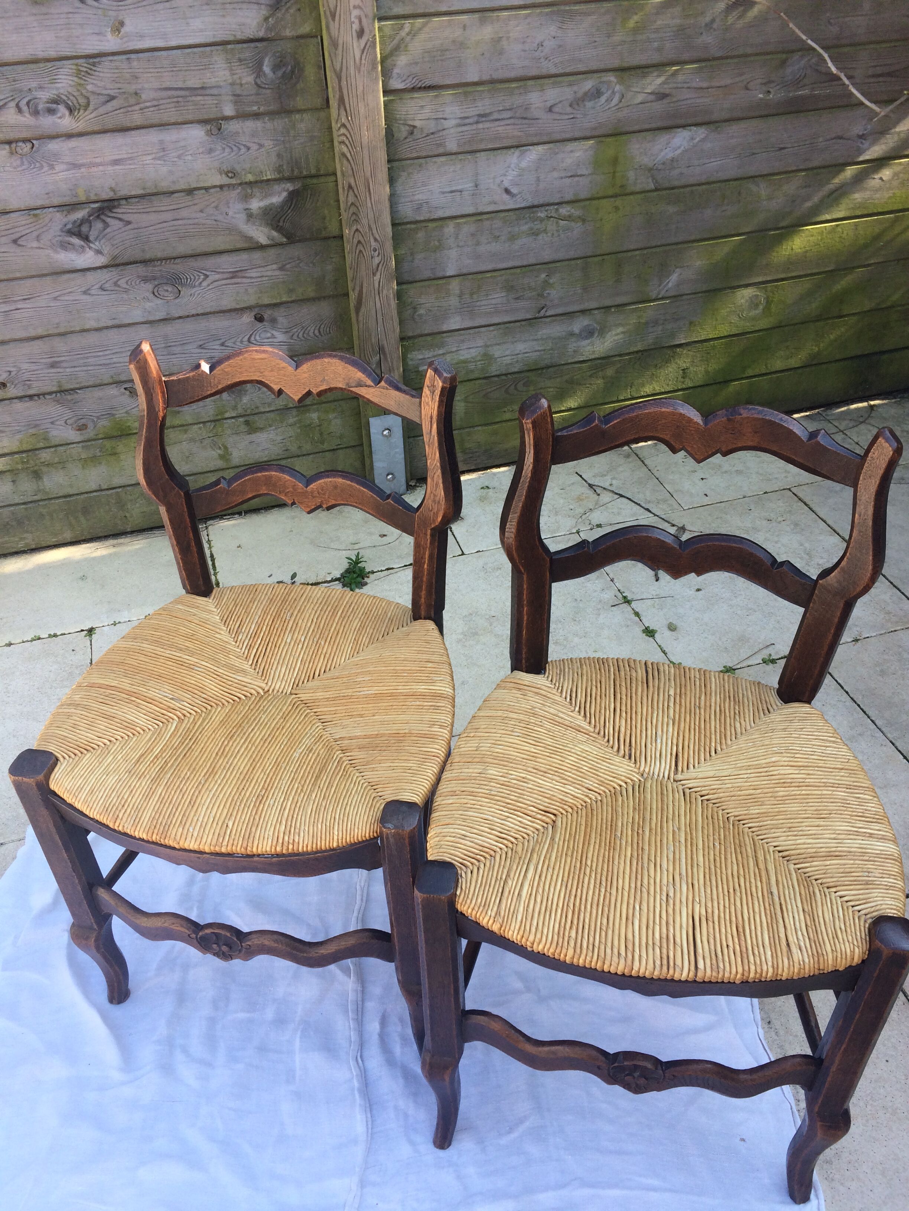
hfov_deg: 48.2
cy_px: 606
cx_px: 454
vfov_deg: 61.7
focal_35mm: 29
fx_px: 1015
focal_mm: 4.15
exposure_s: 1/342
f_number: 2.2
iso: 32
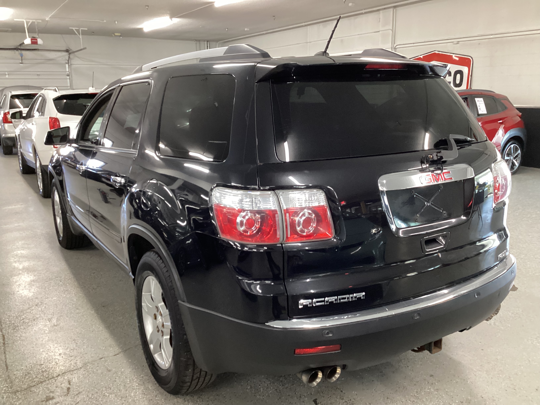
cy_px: 202
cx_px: 270
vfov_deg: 45.4
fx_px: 484
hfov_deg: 58.4
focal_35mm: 31
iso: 320
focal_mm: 3.3
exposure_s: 1/40
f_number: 2.4
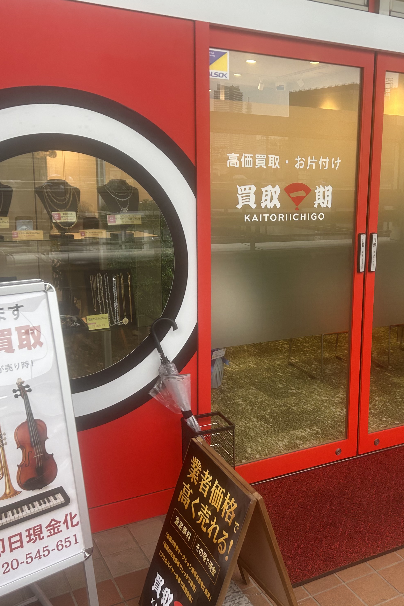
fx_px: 623
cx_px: 286
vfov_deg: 51.9
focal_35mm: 37
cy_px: 300
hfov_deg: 35.4
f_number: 1.5
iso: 40
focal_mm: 5.7
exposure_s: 1/100
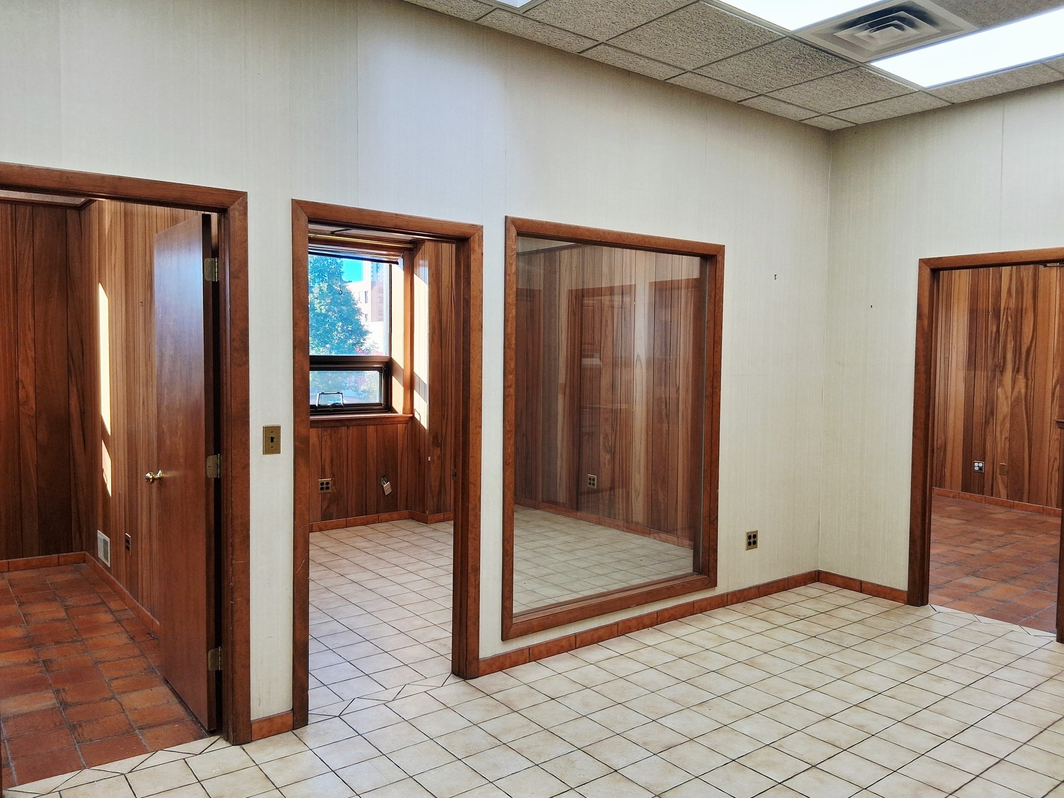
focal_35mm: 26
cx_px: 532
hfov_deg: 67.3
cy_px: 399
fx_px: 799
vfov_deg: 53.1
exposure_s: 1/120
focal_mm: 3.98
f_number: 1.8
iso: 100
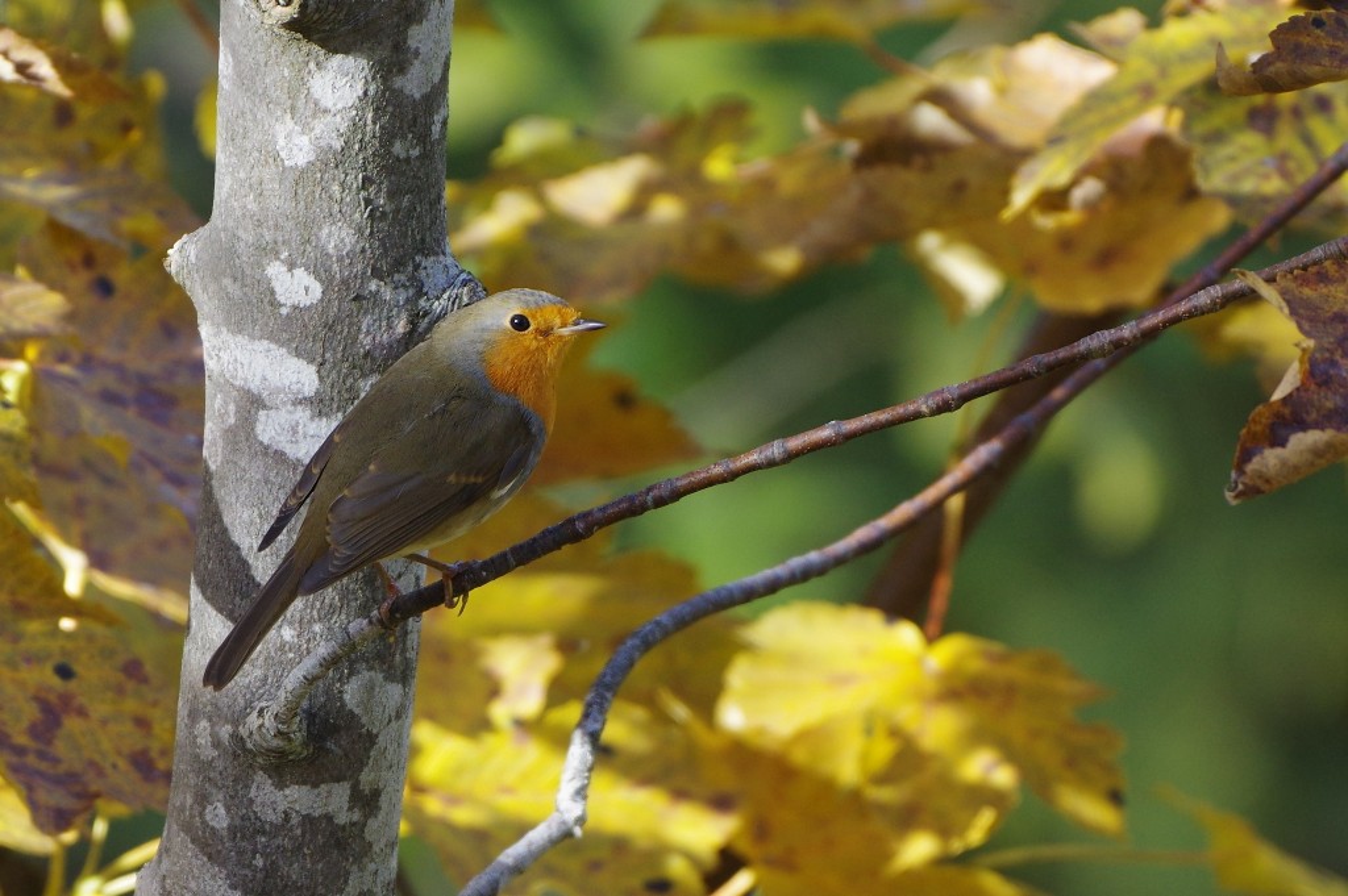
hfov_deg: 3.1
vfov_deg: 2.0
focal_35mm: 675
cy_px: 448
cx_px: 674
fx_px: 25254
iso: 400
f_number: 5.6
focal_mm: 450
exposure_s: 1/250
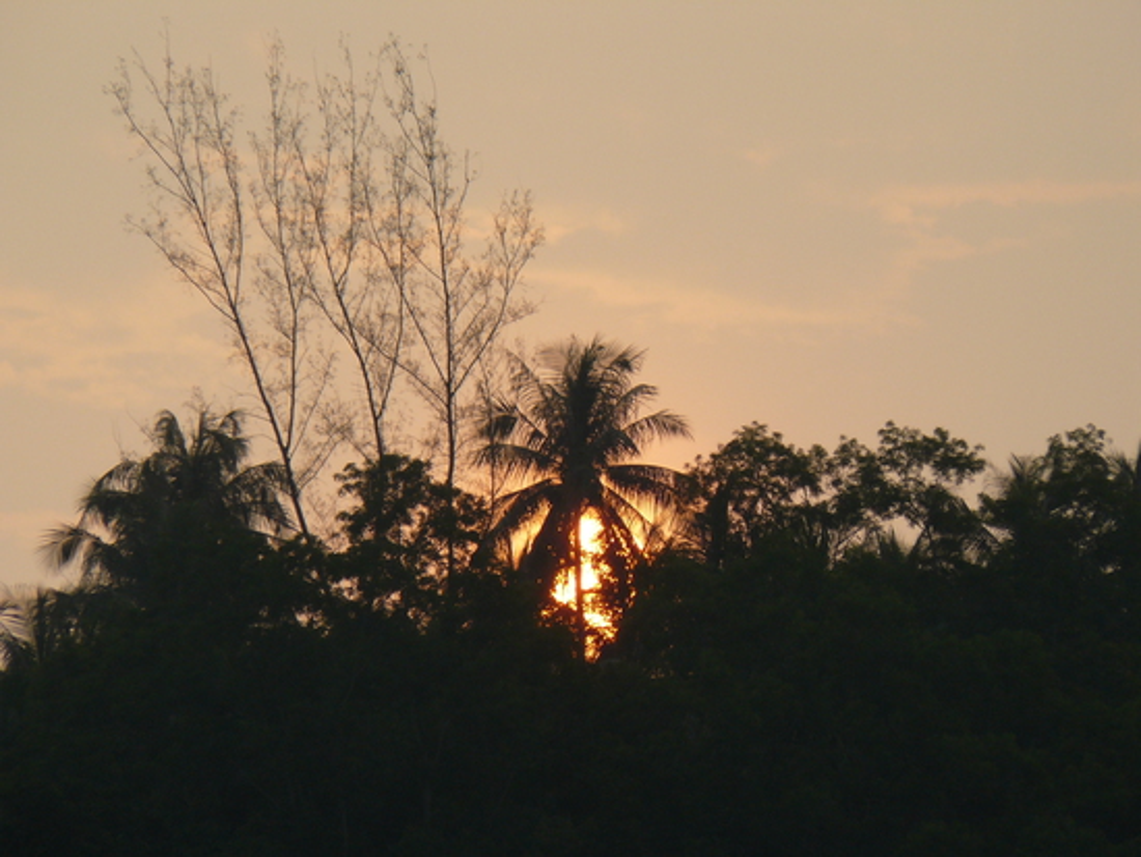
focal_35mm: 432
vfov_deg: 3.4
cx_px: 570
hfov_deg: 4.6
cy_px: 428
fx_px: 14246
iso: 100
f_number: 5.6
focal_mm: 72
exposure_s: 1/320
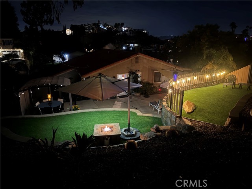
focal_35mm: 24
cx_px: 126
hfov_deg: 71.6
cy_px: 94
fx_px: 175
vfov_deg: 56.8
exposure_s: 1/5
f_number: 1.78
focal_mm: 6.76
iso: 800
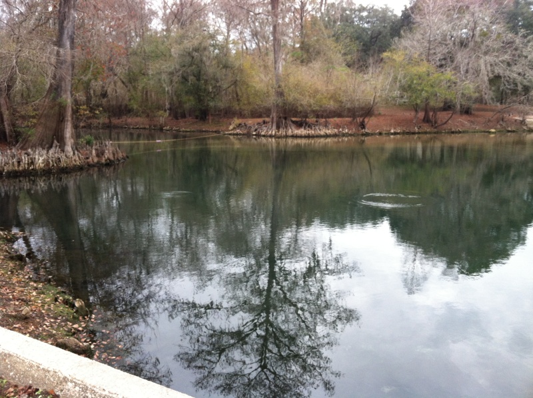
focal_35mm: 35
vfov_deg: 40.6
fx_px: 538
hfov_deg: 52.7
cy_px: 199
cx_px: 266
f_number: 2.8
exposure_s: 1/60
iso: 100
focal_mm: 3.85
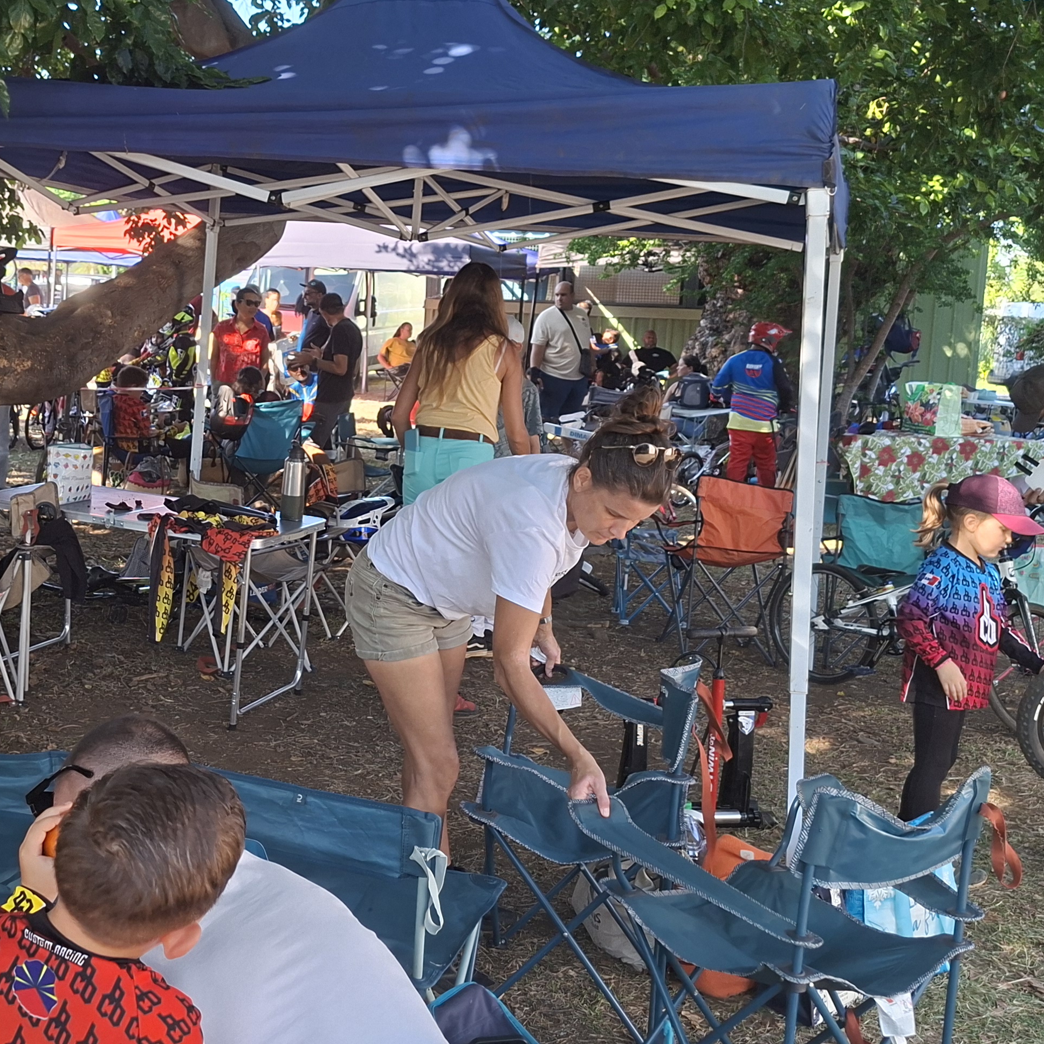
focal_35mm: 42
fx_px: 1433
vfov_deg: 40.0
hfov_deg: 39.5
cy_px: 498
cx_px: 338
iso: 50
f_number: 1.8
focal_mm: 5.54
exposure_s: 1/181
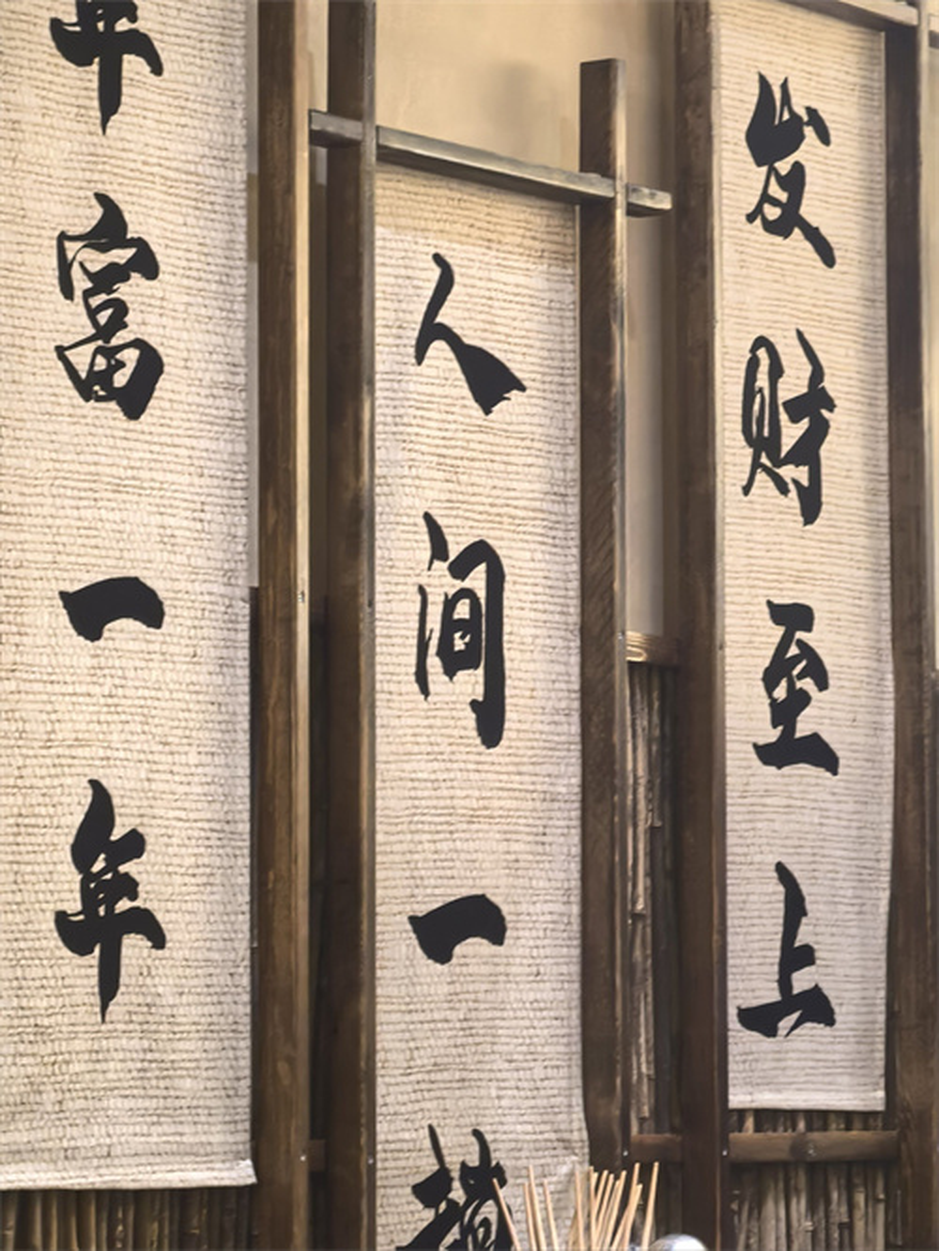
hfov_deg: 11.1
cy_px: 626
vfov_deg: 14.7
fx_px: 4843
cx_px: 470
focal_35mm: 134
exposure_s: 1/50
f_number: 3
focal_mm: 14.6
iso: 1000
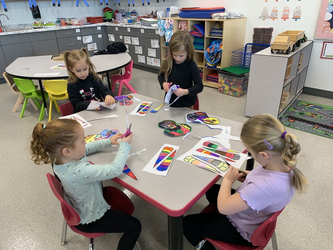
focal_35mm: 26
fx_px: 250
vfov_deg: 53.1
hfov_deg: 67.3
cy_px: 125
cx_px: 166
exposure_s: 1/79
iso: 100
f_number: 1.8
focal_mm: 4.25
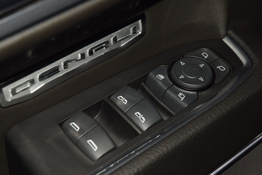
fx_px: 764
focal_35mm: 105
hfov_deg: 19.5
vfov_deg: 13.0
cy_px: 88
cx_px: 131
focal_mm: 70
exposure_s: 1/125
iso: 100
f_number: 8
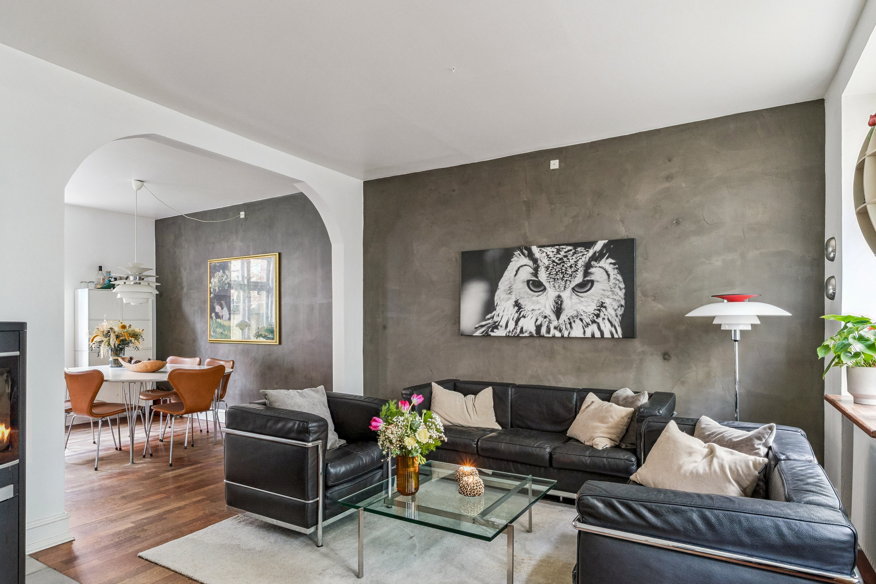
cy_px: 313
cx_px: 461
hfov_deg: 82.5
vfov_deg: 60.6
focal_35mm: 20
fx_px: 499
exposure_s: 1.6
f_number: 7.1
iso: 400
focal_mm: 12.3
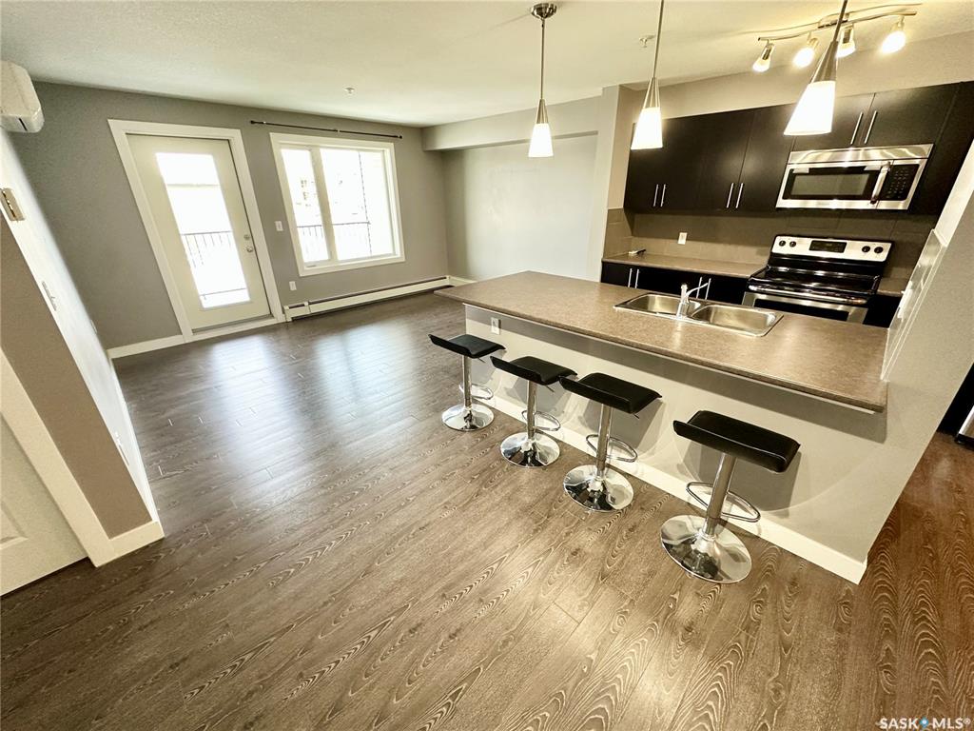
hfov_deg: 102.1
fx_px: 394
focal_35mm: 14
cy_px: 366
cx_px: 487
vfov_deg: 85.7
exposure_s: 1/120
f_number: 2.2
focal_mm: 2.22
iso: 250
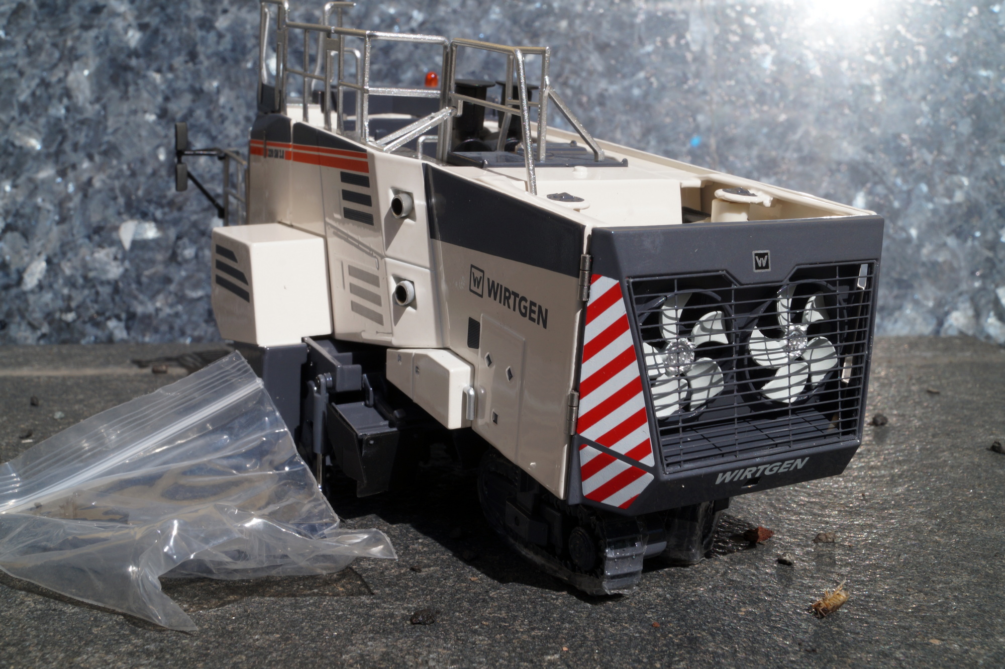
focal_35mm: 42
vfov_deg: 31.9
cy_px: 334
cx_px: 502
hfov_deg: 46.4
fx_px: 1172
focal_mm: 28
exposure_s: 1/60
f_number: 20
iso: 100
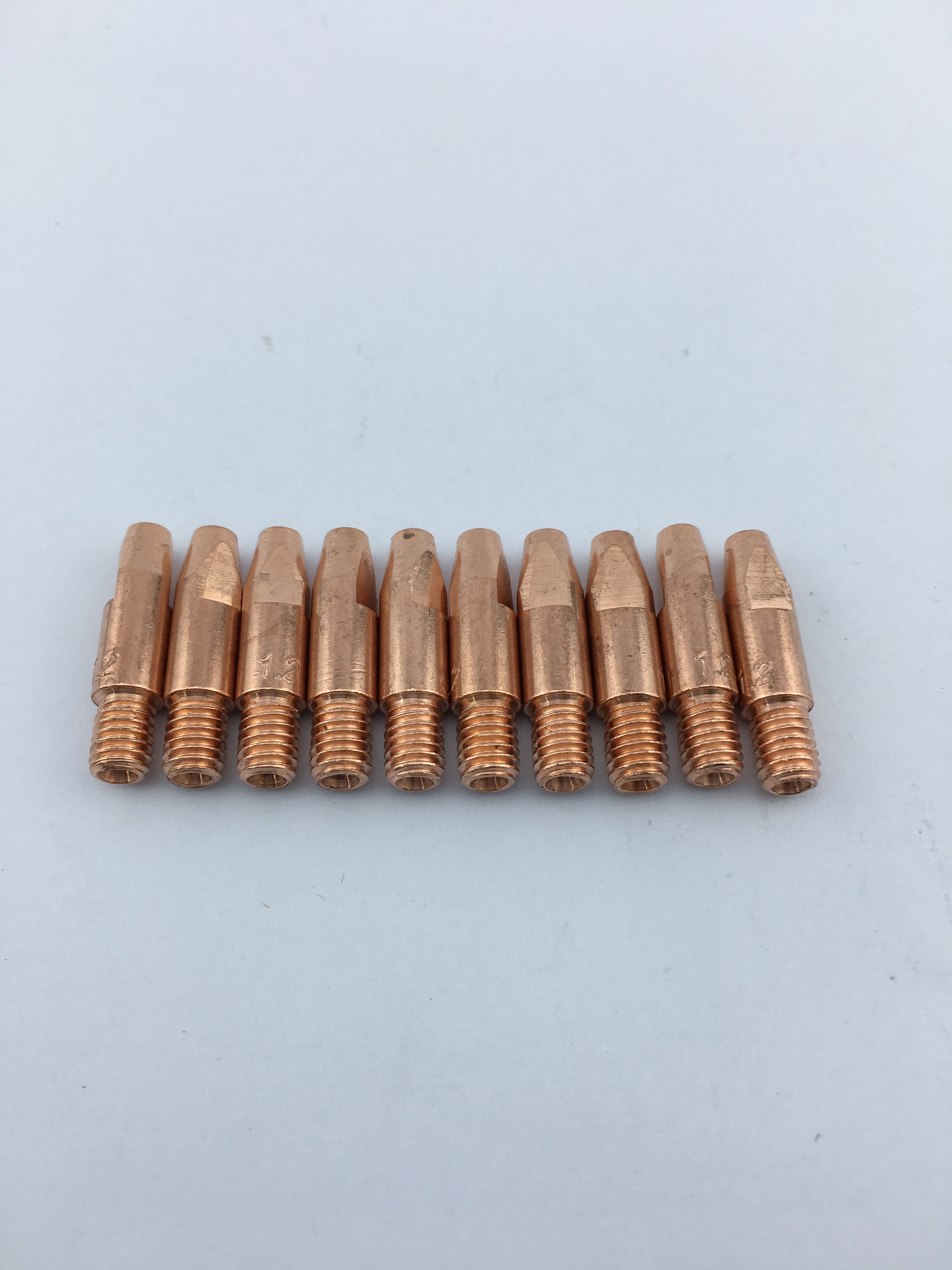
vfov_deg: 61.7
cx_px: 476
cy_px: 635
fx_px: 1063
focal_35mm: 29
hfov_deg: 48.2
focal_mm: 4.15
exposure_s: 1/625
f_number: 2.2
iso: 25
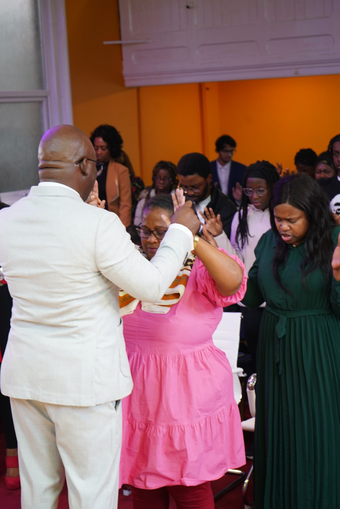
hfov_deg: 19.5
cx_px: 170
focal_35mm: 70
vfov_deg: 28.8
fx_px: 991
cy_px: 254
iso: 1250
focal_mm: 70
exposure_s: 1/25
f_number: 5.6
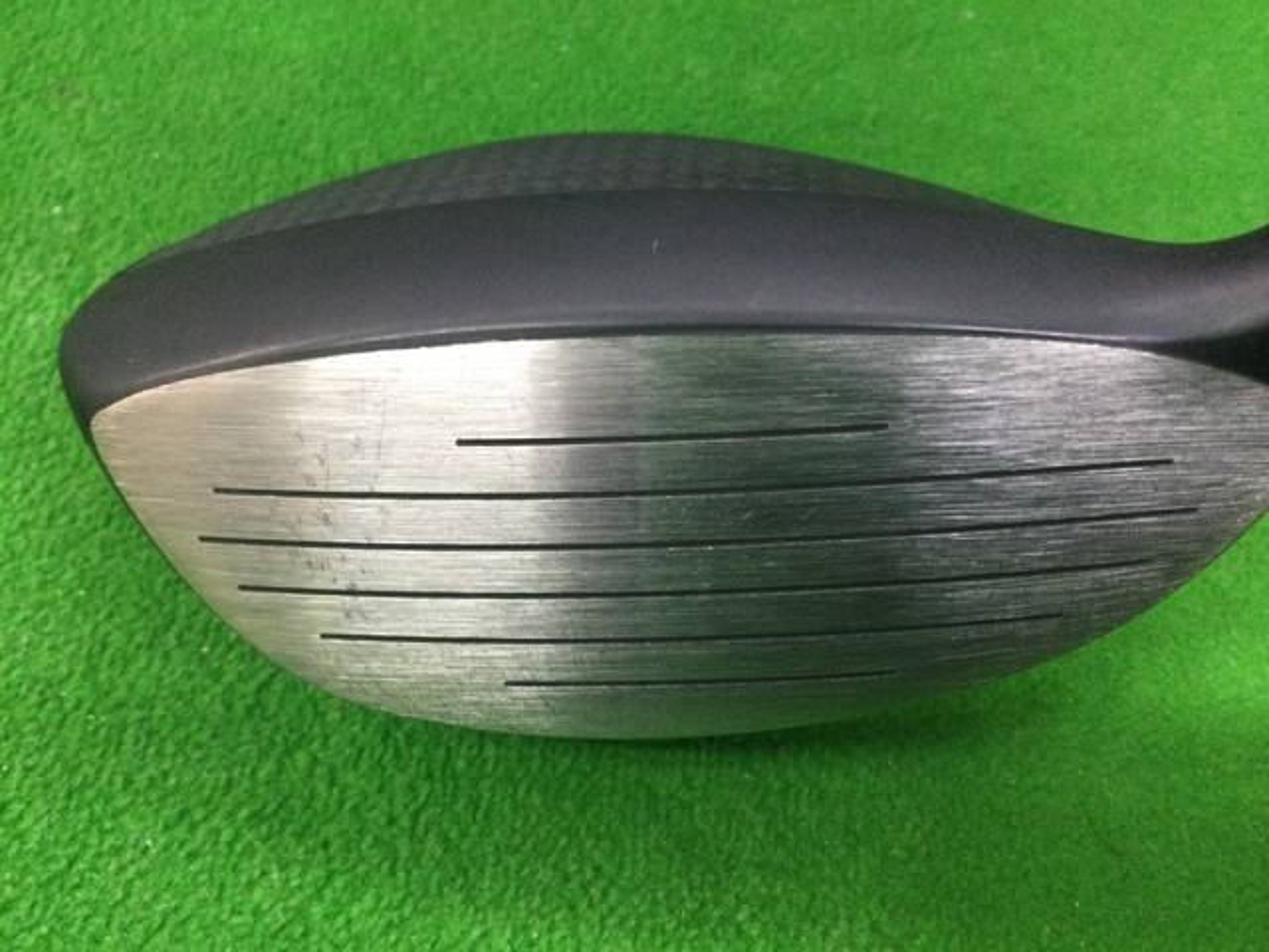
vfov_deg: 45.4
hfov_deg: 58.4
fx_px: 1136
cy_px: 476
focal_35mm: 31
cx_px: 634
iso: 160
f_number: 2.4
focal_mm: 3.3
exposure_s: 1/30
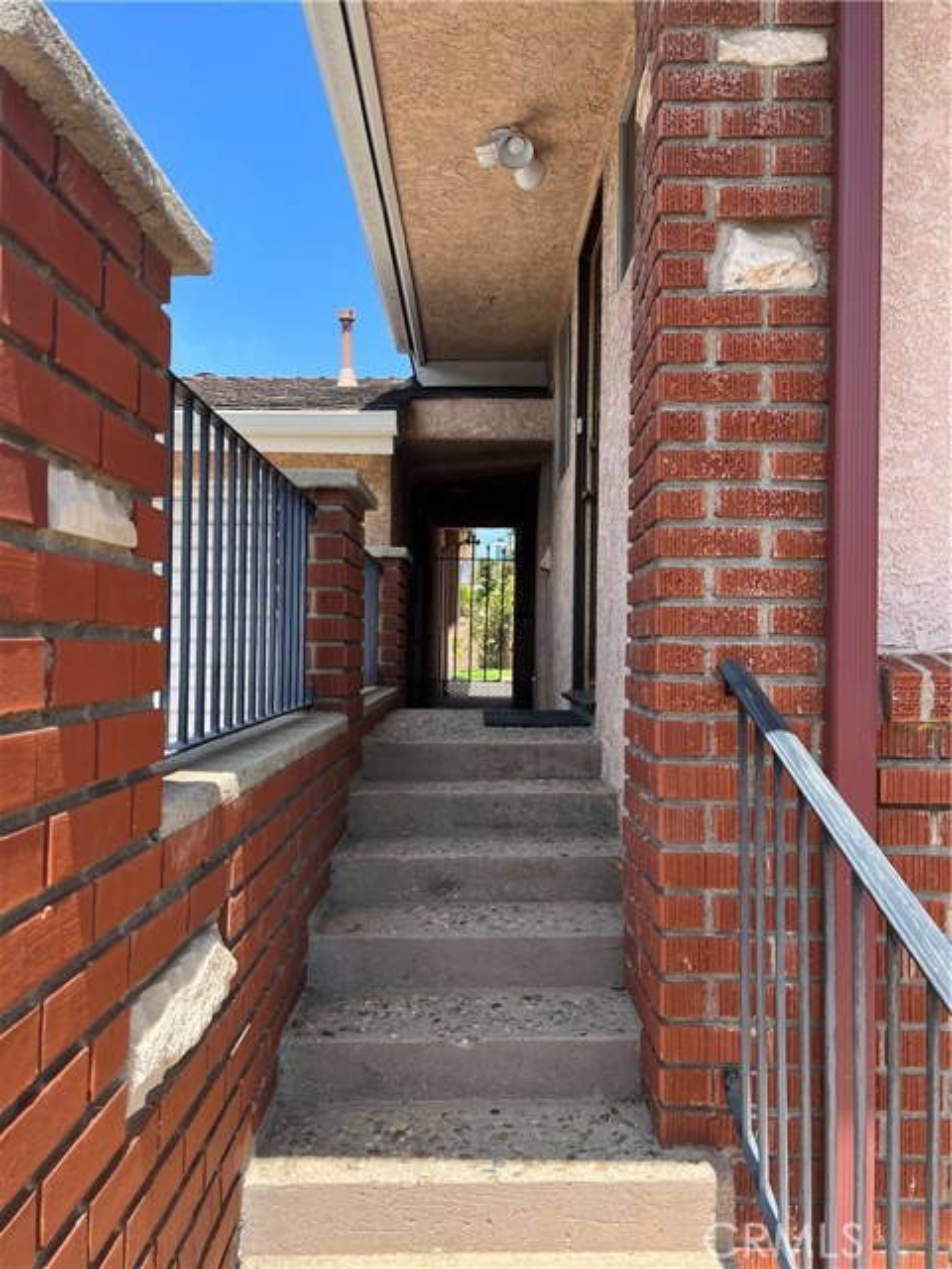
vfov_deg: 67.3
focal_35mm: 26
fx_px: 953
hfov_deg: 53.1
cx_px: 476
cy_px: 634
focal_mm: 5.7
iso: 50
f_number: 1.5
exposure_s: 1/1361
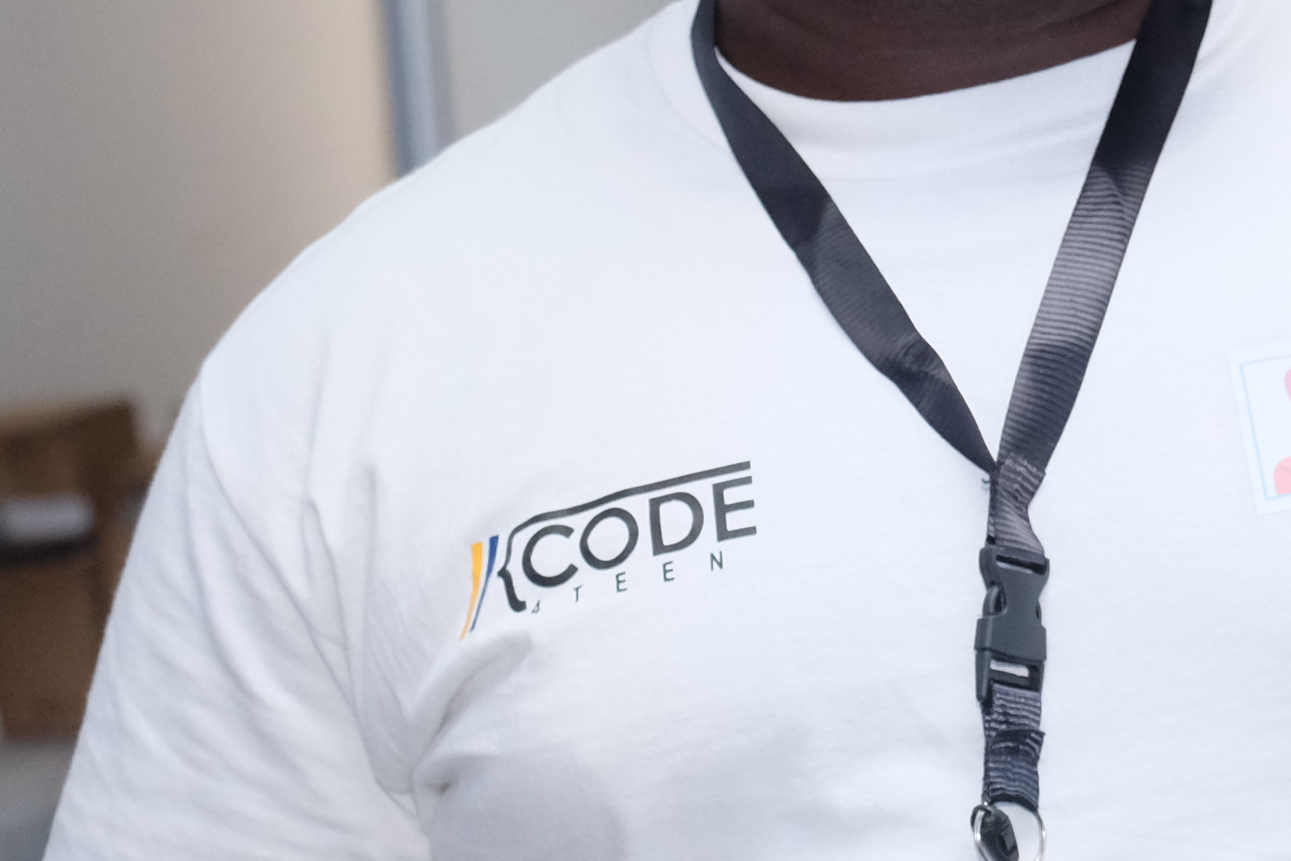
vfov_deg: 6.7
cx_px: 1206
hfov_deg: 10.0
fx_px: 7351
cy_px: 109
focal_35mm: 205
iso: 1600
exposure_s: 1/125
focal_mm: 50
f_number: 4.5
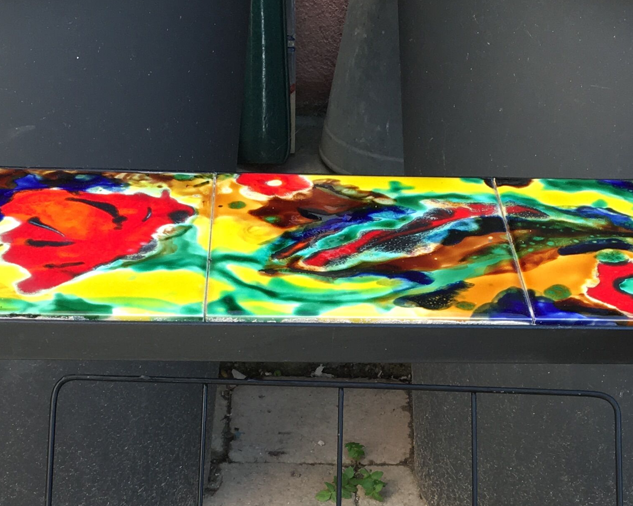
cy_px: 452
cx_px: 383
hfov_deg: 25.3
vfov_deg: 20.0
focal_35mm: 75
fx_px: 1405
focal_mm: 4.15
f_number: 2.2
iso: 32
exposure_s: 1/100
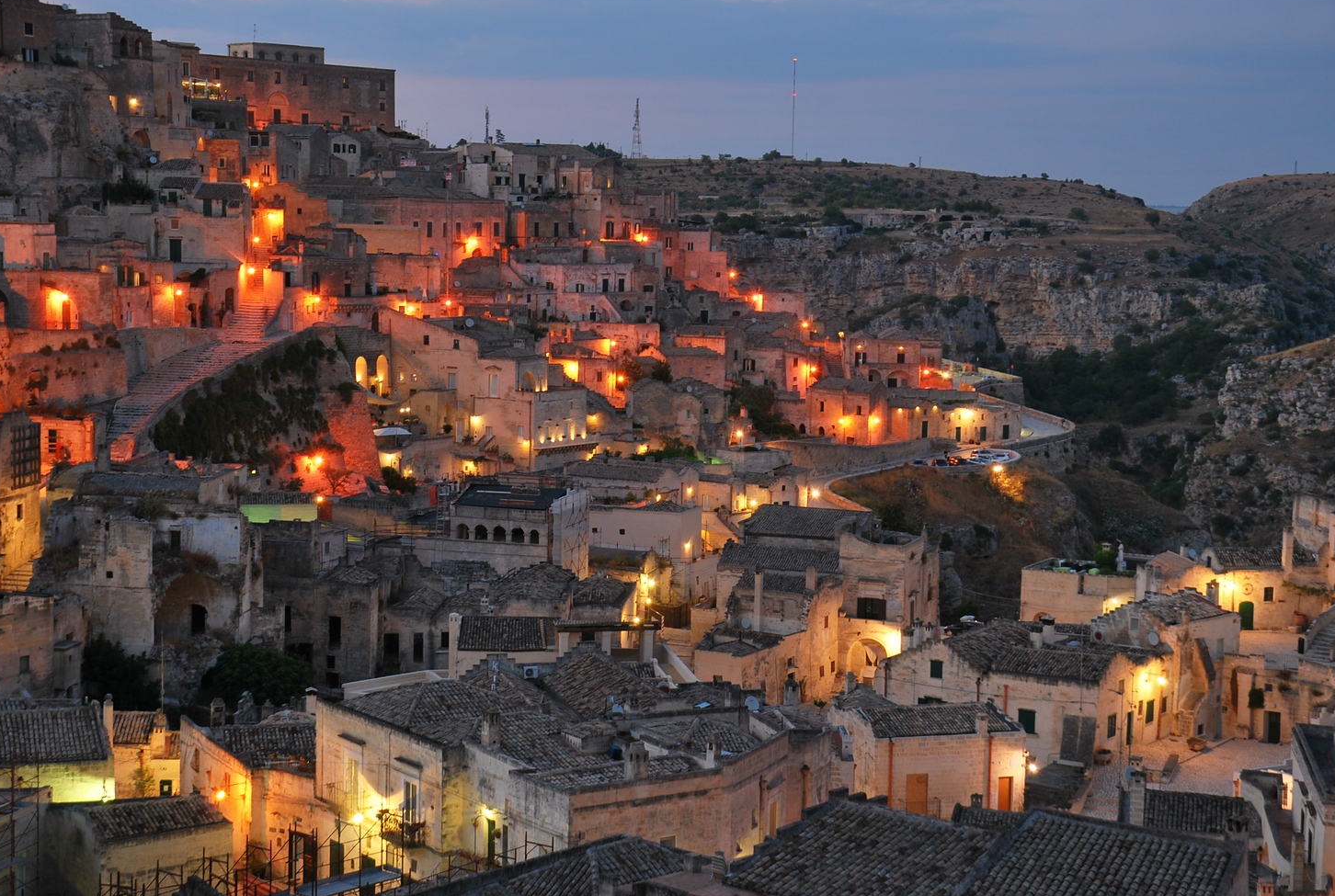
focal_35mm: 62
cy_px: 434
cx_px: 664
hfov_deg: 32.3
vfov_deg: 22.0
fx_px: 2304
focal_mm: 40
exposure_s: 1.6
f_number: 7.1
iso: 100
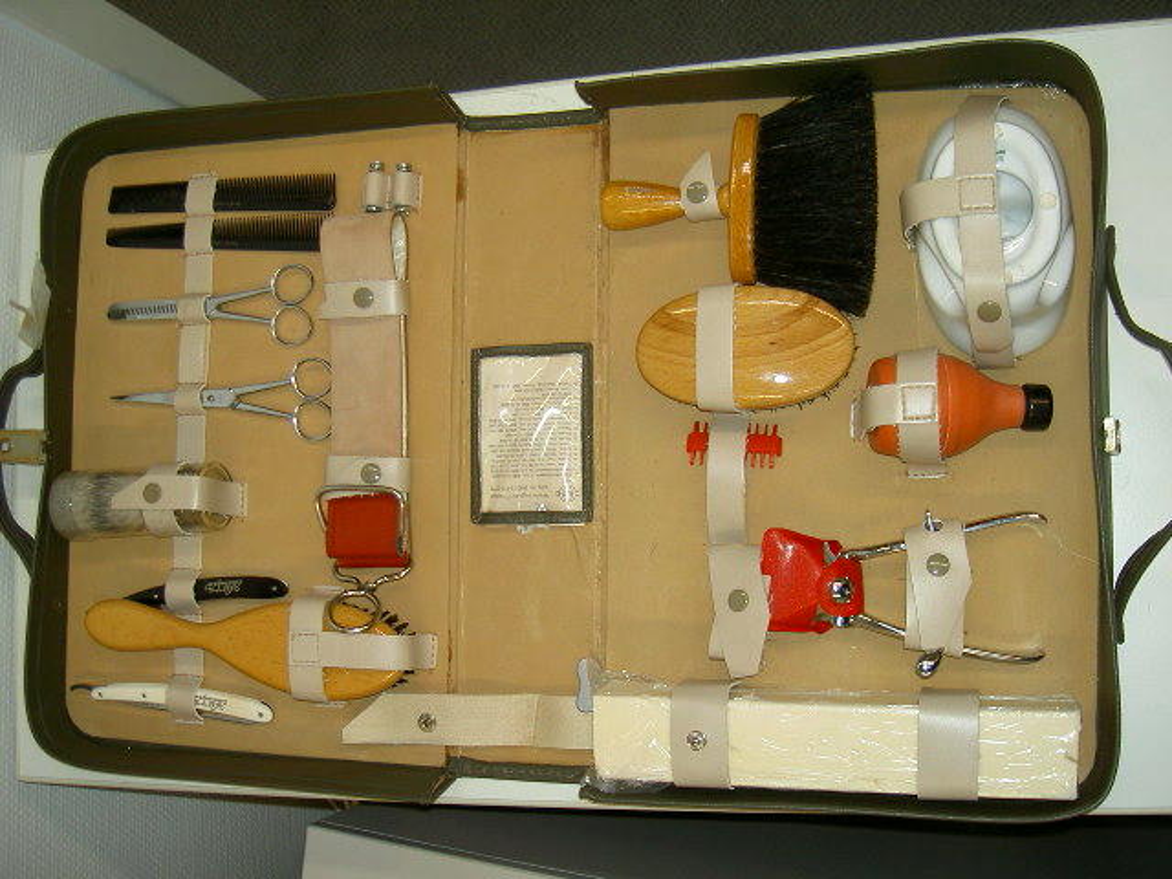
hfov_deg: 47.9
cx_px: 586
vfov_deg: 36.8
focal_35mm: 39
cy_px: 440
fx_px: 1320
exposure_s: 1/59.5
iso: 100
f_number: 2.8
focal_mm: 8
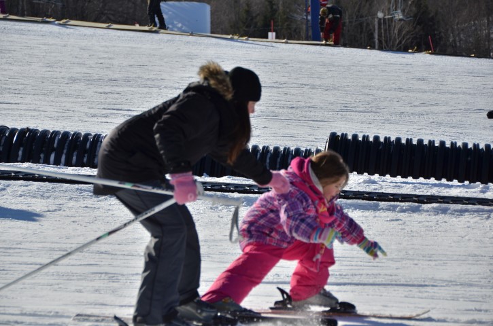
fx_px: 1947
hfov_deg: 14.4
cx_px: 246
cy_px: 163
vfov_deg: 9.6
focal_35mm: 142
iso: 360
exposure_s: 1/6400
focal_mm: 95
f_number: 5.3
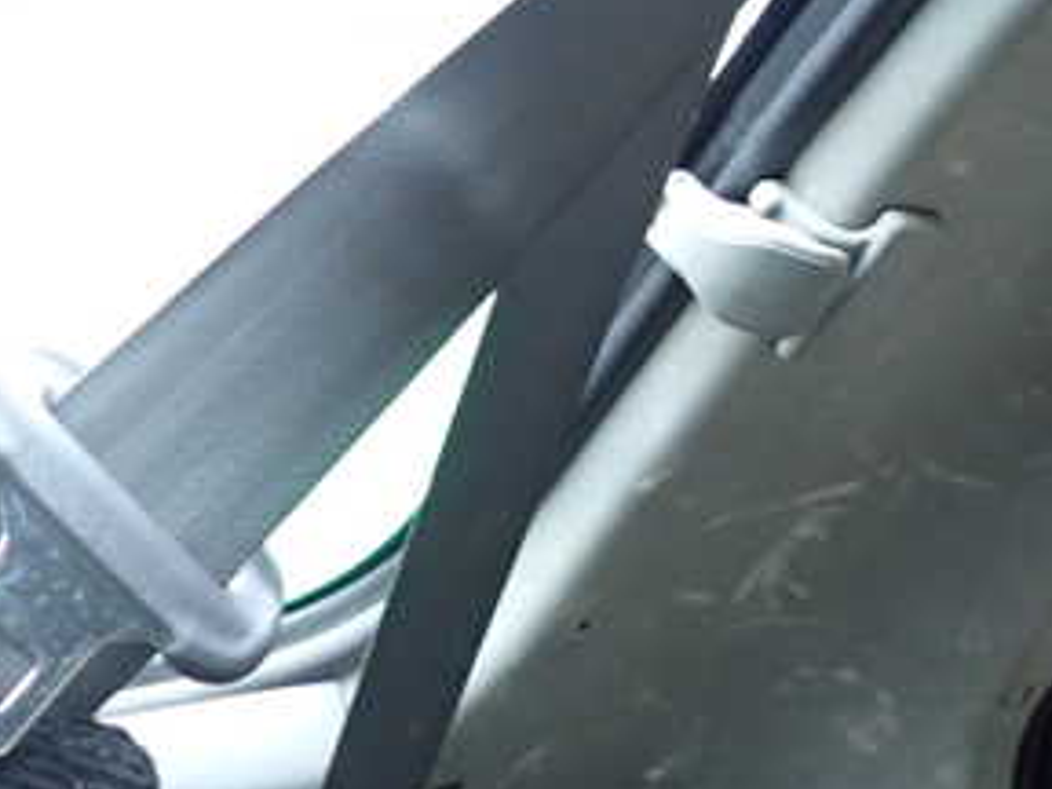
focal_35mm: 52
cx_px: 599
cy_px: 106
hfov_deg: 36.8
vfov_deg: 27.2
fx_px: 1580
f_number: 2
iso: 400
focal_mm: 4.5
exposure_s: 1/30
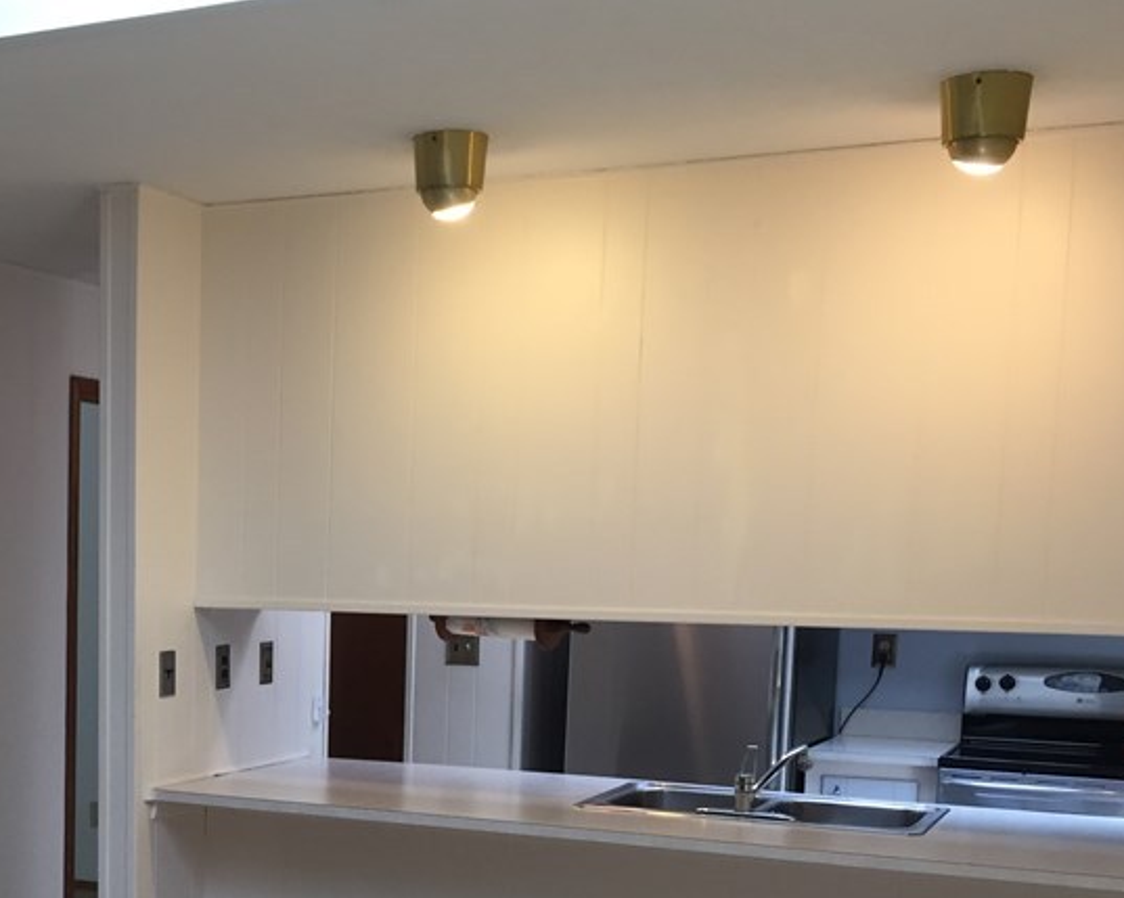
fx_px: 1795
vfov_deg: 27.5
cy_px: 735
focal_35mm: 54
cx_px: 201
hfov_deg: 33.6
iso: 32
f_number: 2.2
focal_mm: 4.15
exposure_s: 1/30
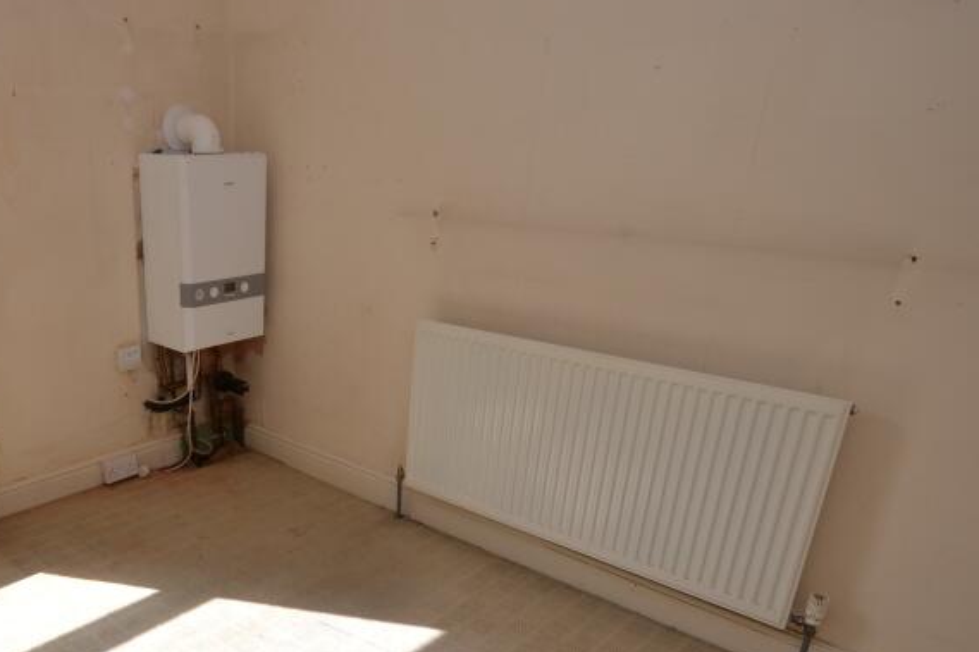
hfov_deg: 64.4
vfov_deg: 46.9
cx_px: 279
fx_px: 734
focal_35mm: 27
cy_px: 450
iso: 110
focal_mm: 10
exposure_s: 1/125
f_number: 5.6
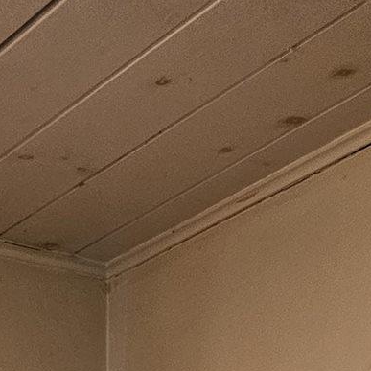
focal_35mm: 121
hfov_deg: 14.4
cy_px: 1072
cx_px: 151
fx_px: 1467
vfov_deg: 10.6
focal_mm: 6.3
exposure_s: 1/120
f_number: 1.7
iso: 320
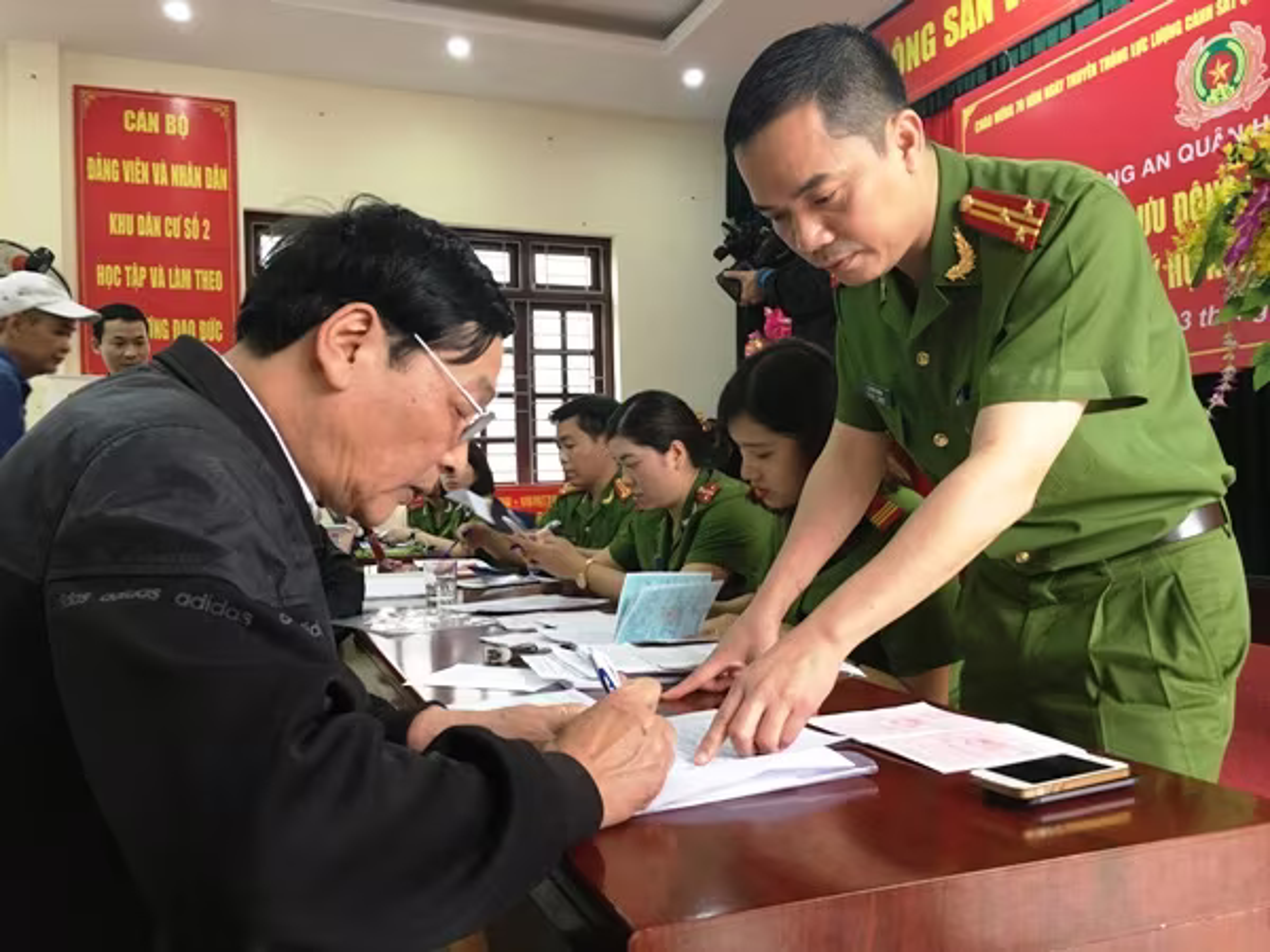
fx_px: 1064
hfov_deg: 61.7
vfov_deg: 48.2
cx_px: 635
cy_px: 476
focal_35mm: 29
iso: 160
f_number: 2.2
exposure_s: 1/33
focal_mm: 4.15
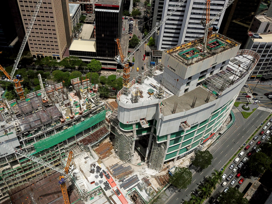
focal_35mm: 29
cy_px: 107
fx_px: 228
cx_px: 126
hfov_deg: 61.6
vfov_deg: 48.2
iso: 100
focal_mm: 4.7
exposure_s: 1/4000
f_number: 2.2
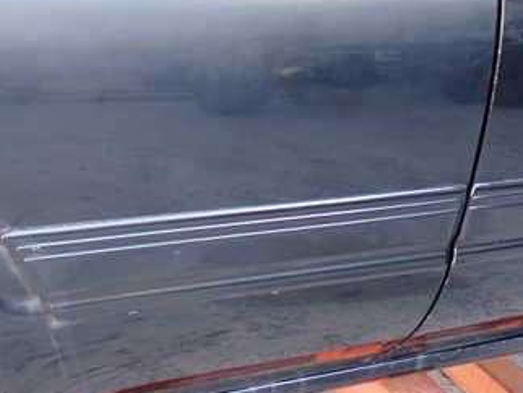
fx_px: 1013
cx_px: 122
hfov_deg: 28.5
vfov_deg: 21.9
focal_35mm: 67
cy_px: 146
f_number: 2.5
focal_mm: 6.37
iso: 200
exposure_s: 1/40
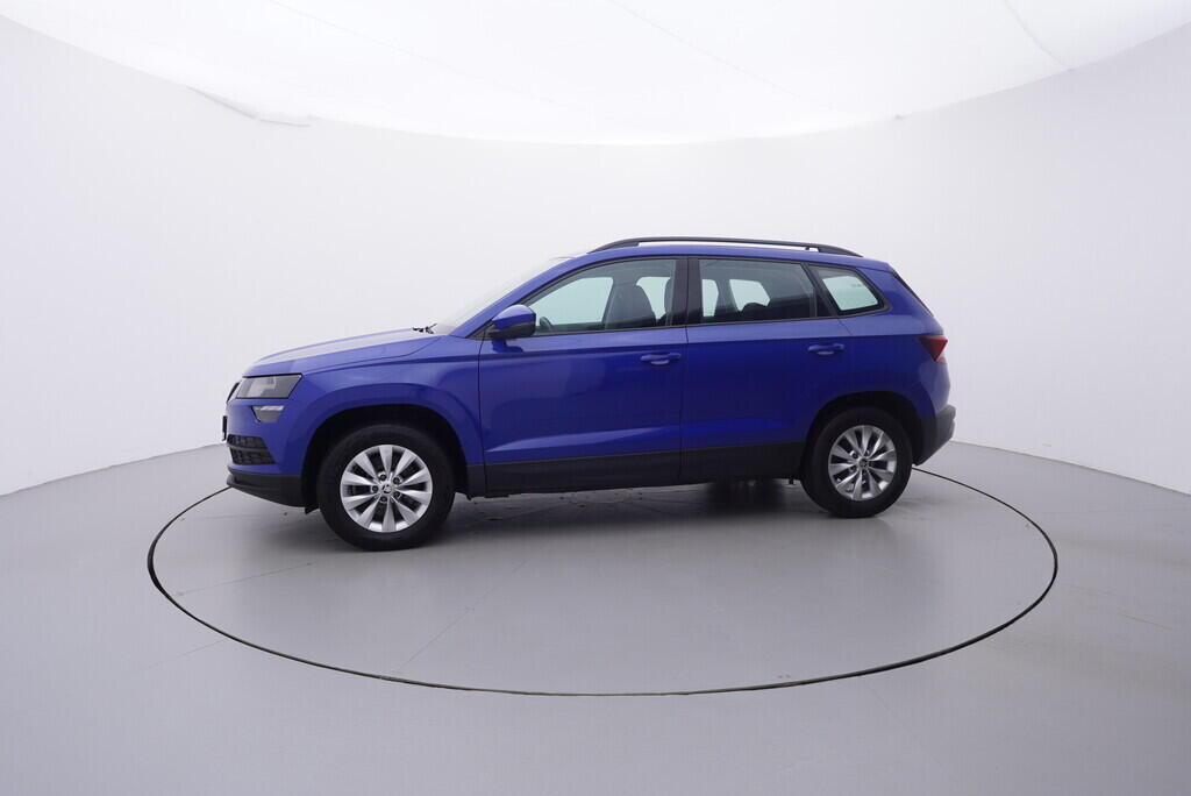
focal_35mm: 22
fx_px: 745
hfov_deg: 77.3
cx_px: 596
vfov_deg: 56.2
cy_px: 398
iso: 200
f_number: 5
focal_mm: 15
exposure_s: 1/80
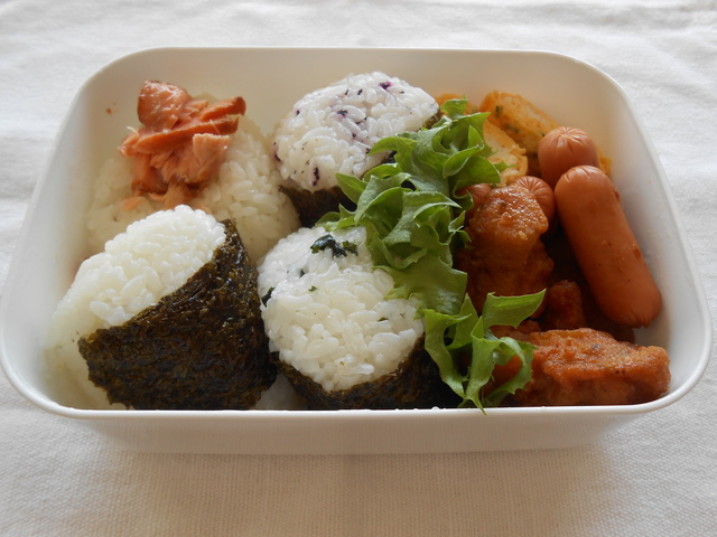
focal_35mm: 26
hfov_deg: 67.3
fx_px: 539
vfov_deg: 53.1
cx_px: 358
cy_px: 268
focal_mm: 4.6
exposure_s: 1/125
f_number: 3.5
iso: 80
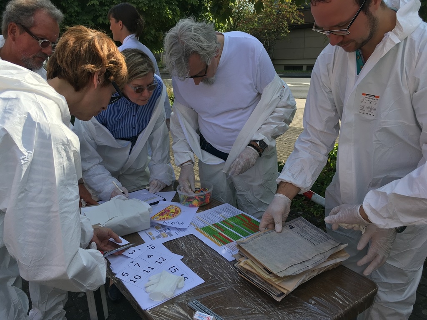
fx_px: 358
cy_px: 160
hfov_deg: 61.7
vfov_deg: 48.2
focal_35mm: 29
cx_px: 214
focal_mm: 4.15
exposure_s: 1/884
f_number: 2.2
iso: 25
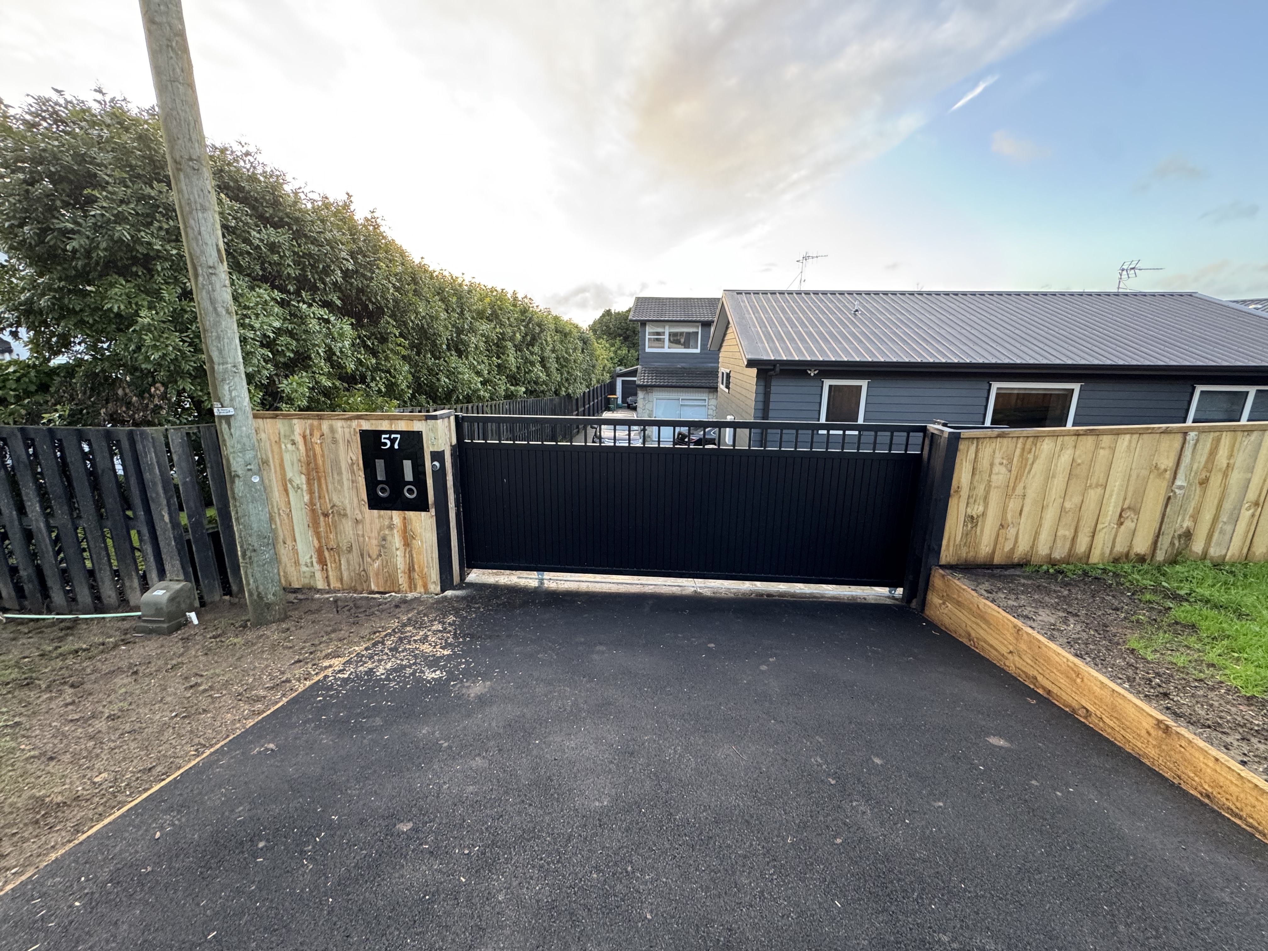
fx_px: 513
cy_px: 476
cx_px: 634
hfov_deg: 102.1
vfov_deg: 85.7
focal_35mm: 14
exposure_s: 1/99
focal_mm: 2.22
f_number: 2.2
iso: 250
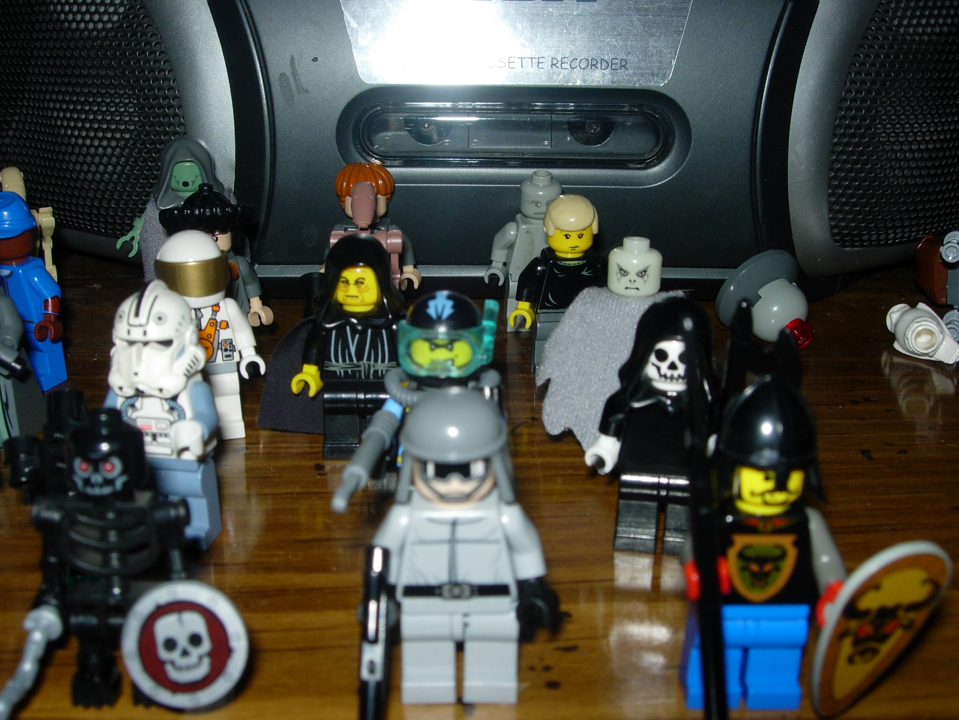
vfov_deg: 35.1
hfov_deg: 45.8
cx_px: 480
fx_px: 1136
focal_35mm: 41
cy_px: 360
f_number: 4.9
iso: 79
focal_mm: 8.5
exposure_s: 1/64
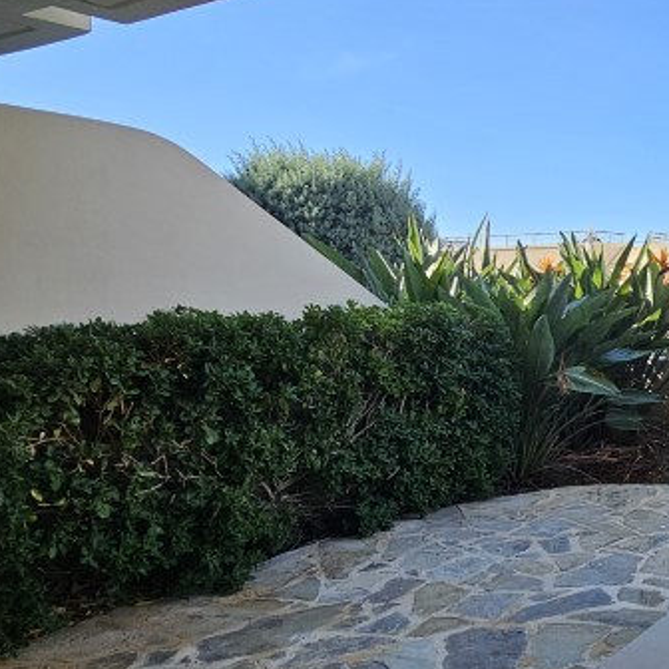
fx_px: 765
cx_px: 721
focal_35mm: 35
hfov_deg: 39.4
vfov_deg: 47.2
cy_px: 338
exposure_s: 1/829
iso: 64
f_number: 2.2
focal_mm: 2.2
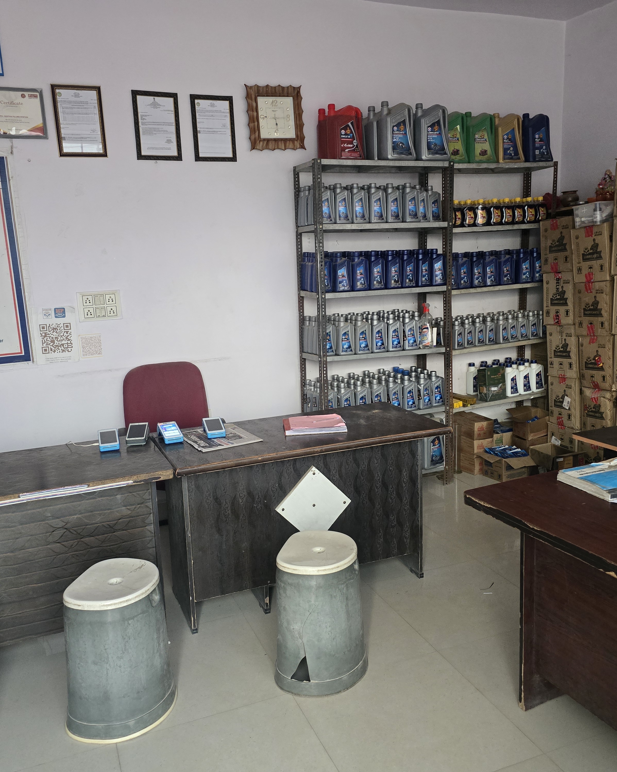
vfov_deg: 58.8
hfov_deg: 48.5
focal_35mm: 30
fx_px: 685
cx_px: 305
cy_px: 386
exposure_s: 1/100
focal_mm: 6.3
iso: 1000
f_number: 1.7
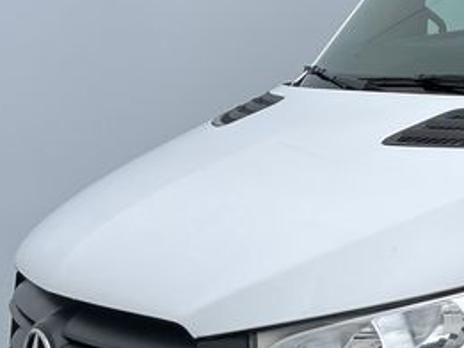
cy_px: 190
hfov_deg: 16.2
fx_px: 1368
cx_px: 841
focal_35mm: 102
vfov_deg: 14.5
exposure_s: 1/657
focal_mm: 5.1
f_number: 1.6
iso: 50
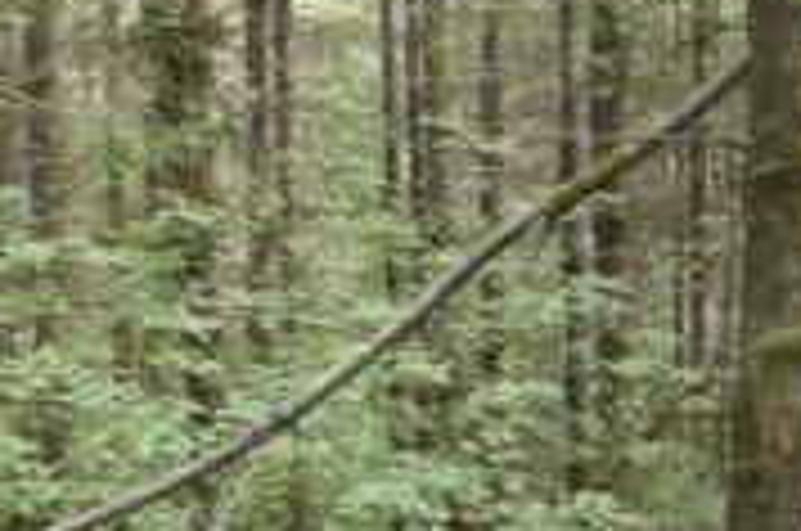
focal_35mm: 118
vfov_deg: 11.6
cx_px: -36
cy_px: 207
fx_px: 2624
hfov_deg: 16.9
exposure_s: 1/60
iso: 2500
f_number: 5
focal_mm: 35
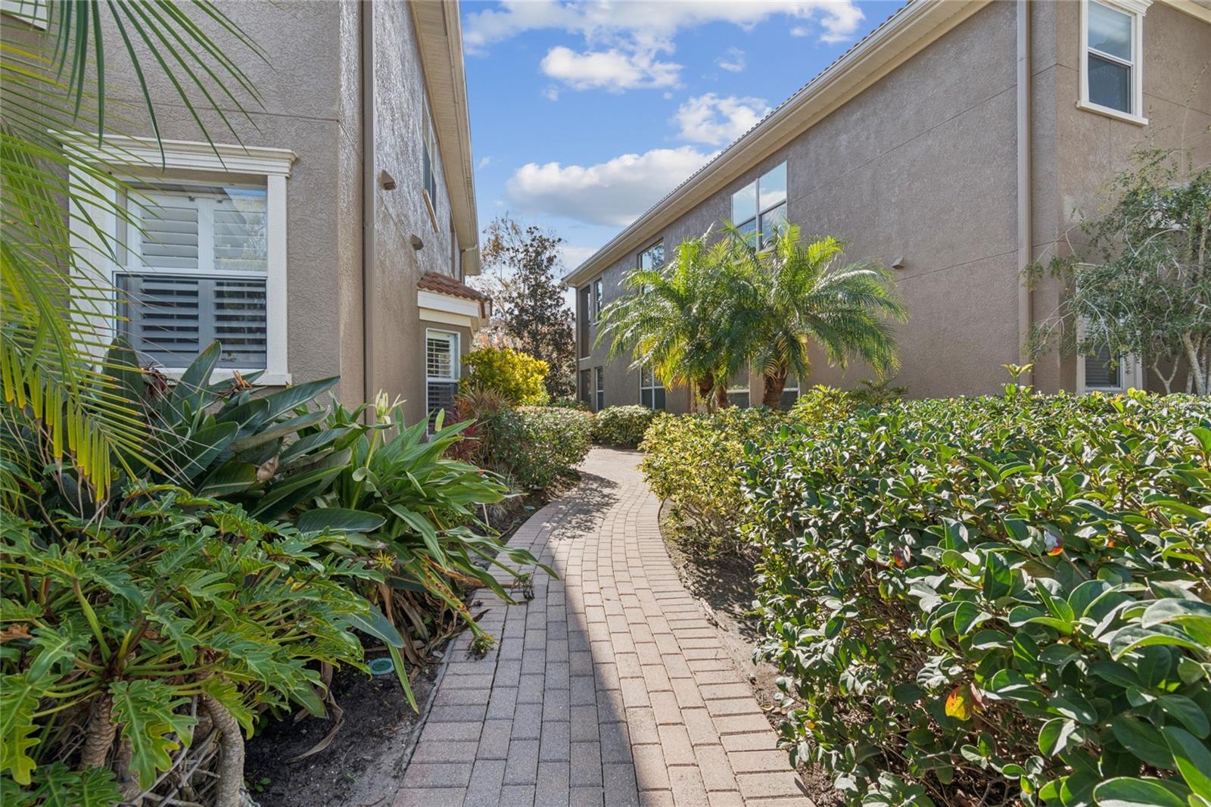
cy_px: 404
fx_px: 504
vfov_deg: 77.3
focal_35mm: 15
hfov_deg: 100.4
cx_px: 606
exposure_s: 1/80
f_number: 7.1
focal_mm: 10
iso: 100
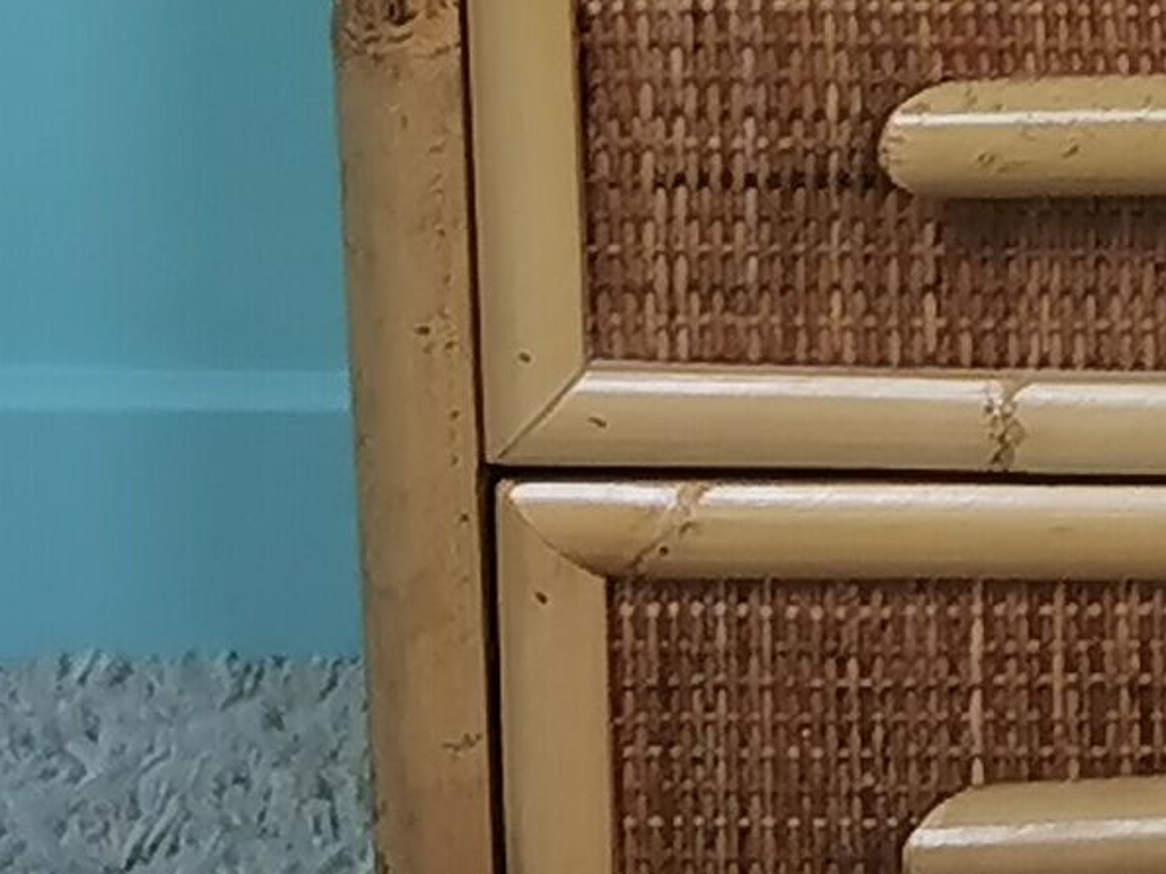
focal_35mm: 233
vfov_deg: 6.1
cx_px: 2483
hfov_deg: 8.0
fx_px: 7847
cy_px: -1103
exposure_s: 1/100
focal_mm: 5.58
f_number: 1.8
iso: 50
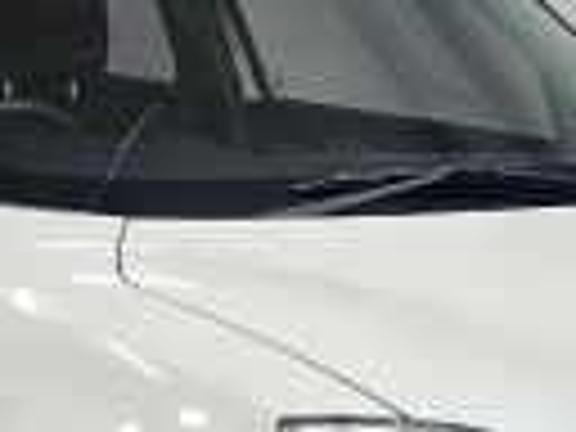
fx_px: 1930
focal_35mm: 116
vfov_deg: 12.7
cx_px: 234
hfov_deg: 17.0
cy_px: 338
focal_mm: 6.3
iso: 250
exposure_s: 1/100
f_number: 1.7
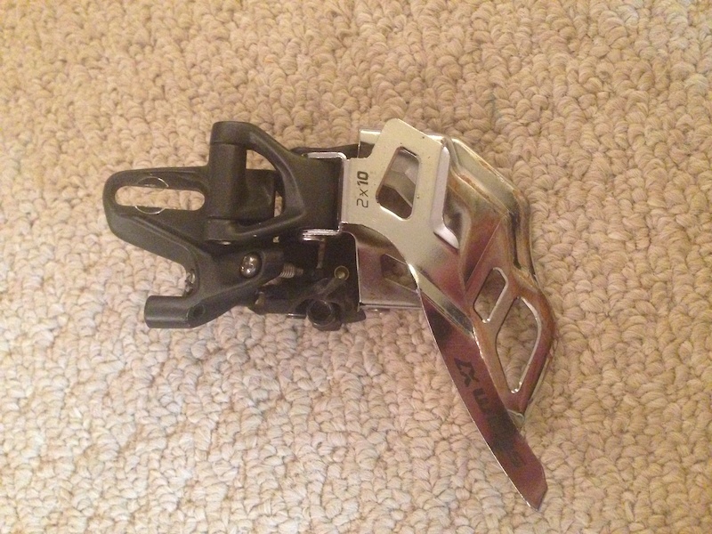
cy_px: 267
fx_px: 679
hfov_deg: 55.4
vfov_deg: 42.9
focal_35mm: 33
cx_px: 356
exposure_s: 1/15
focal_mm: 4.12
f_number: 2.4
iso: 800
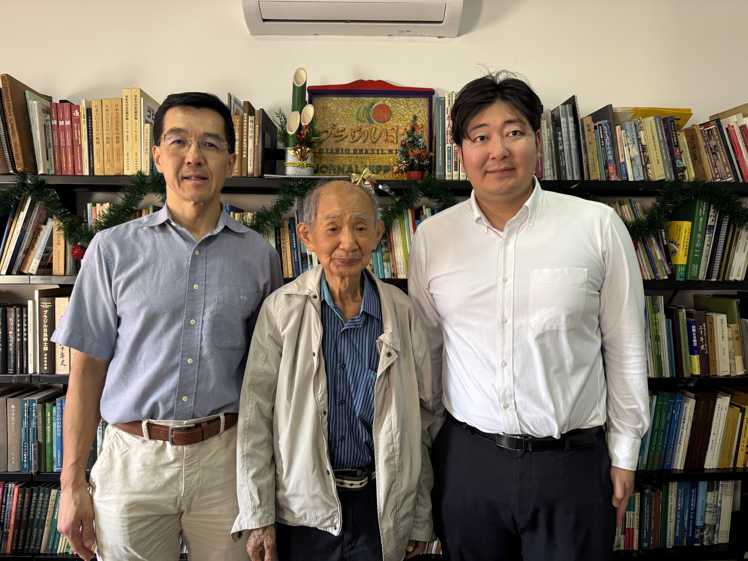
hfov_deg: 71.6
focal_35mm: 24
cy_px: 280
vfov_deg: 56.8
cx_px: 374
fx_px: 519
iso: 200
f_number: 1.78
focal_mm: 6.76
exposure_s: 1/120
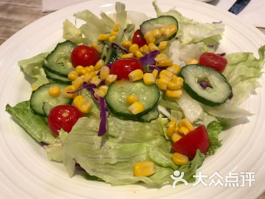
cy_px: 100
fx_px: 214
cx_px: 132
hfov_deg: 63.4
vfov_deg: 49.7
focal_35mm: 28
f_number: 1.8
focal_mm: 3.99
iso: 25
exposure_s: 1/33
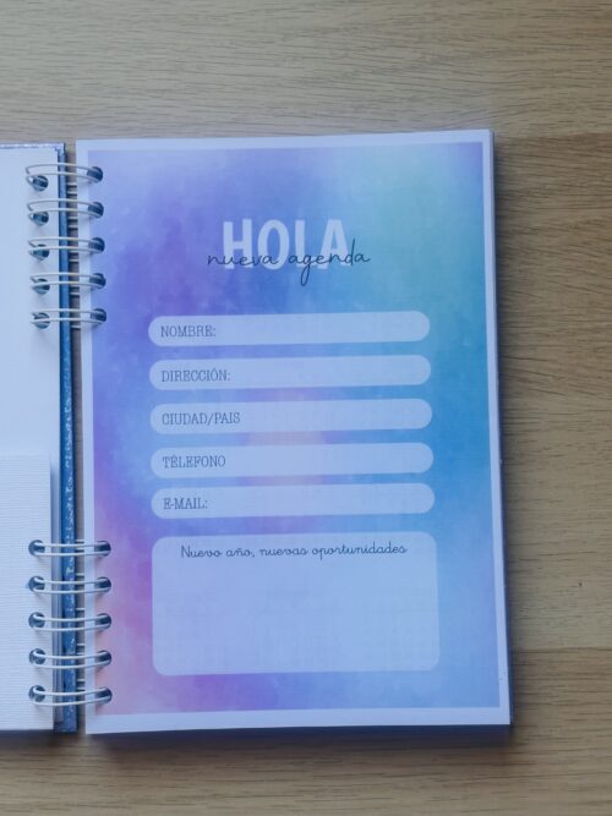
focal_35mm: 48
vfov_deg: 39.7
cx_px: 306
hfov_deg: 30.3
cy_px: 408
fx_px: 1132
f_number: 1.78
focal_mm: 6.86
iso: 64
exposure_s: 1/121
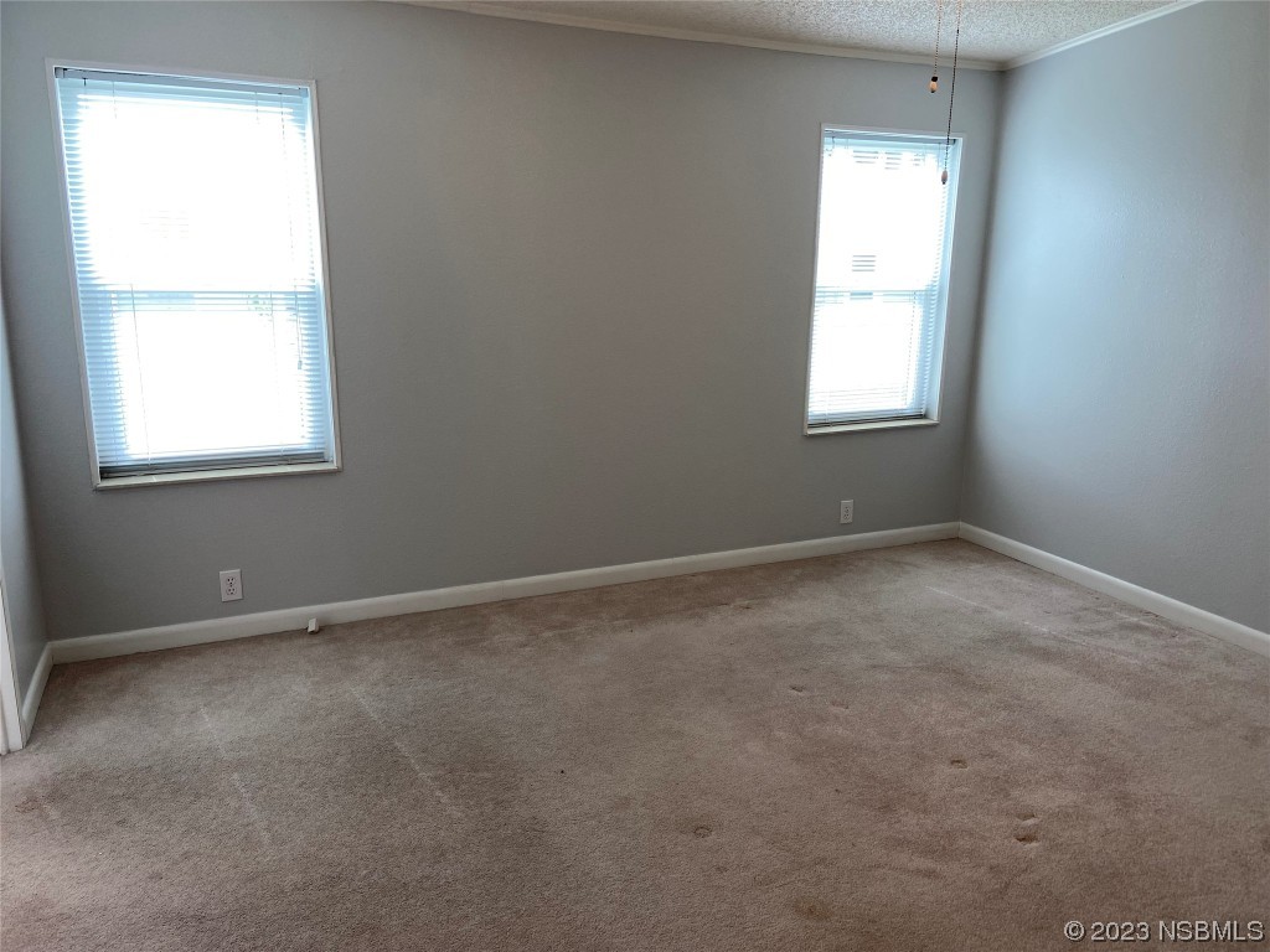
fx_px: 954
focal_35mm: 26
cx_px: 635
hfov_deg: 67.3
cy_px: 476
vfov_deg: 53.1
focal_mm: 4.25
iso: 40
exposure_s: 1/120
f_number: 1.8
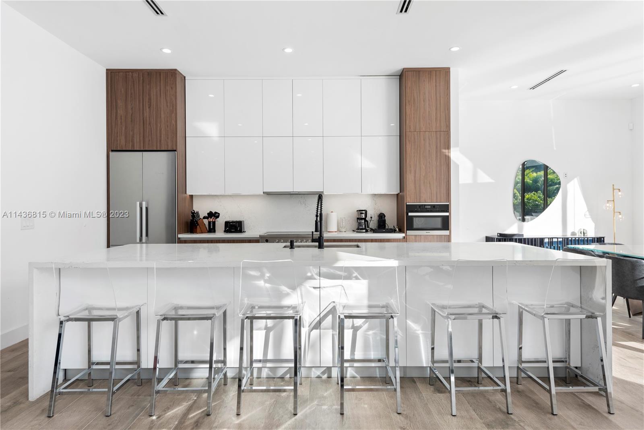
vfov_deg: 59.5
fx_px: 376
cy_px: 215
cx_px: 322
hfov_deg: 81.2
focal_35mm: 21
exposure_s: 1/125
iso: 320
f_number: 8
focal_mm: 21
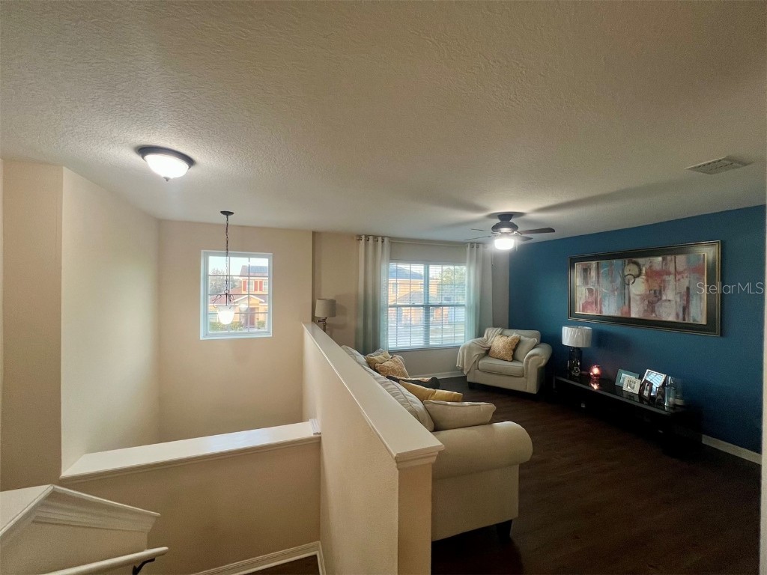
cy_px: 288
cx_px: 384
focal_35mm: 13
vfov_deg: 89.9
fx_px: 288
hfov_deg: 106.2
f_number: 1.8
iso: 200
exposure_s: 1/120
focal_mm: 1.57
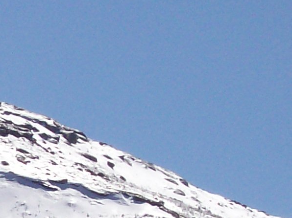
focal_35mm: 416
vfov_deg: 3.6
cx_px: -283
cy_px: 252
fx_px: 3506
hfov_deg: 4.7
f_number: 7.6
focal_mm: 14.3
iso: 80
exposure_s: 1/724
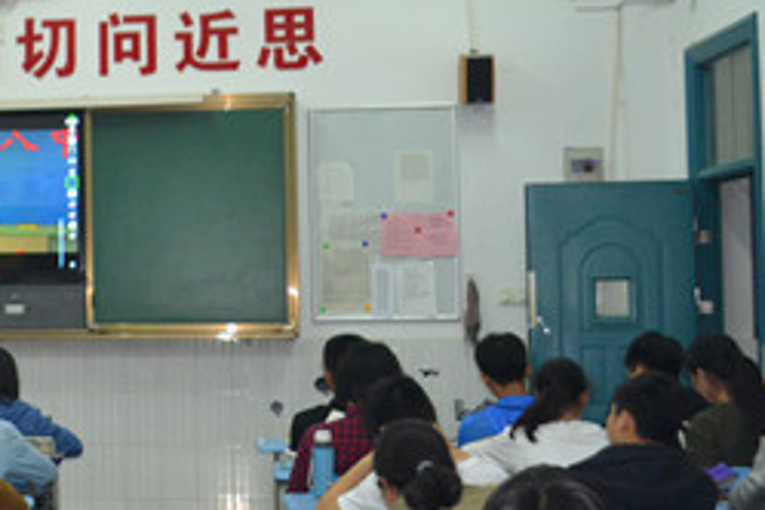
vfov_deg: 20.9
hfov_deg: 28.5
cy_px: 200
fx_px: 1381
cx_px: -46
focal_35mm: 65
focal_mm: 18
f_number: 3.5
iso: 1100
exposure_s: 1/60
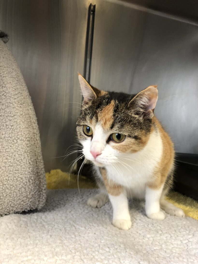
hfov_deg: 49.8
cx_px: 99
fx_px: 214
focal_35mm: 28
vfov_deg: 63.4
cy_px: 132
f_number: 1.8
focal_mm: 4
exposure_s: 1/17
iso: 50
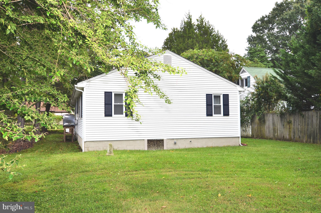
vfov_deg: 39.8
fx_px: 294
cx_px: 160
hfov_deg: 57.3
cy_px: 106
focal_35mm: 33
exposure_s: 1/100
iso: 200
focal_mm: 22
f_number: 4.5
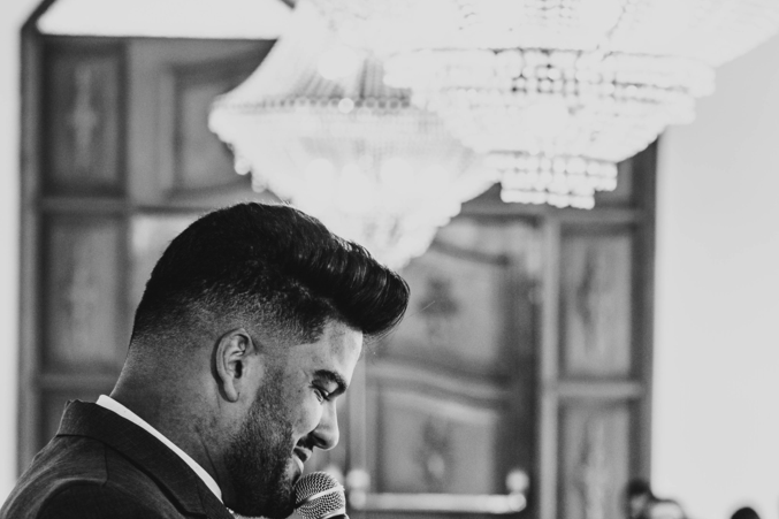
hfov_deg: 13.7
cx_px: 641
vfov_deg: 9.2
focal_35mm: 149
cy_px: 447
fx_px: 3223
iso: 640
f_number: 2.8
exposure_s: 1/160
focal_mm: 56
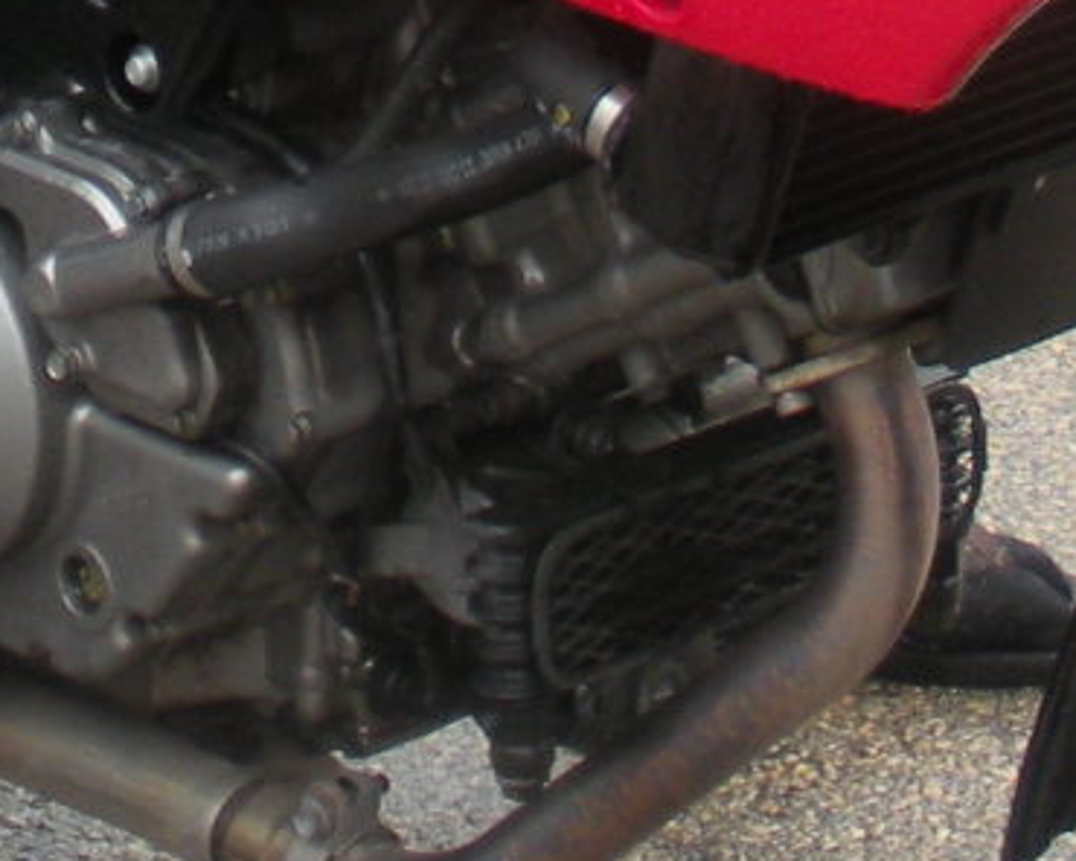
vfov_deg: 7.7
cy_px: -1033
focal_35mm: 189
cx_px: 79
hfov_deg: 10.2
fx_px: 6019
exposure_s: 1/60.3
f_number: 3.5
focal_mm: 6.3
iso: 101
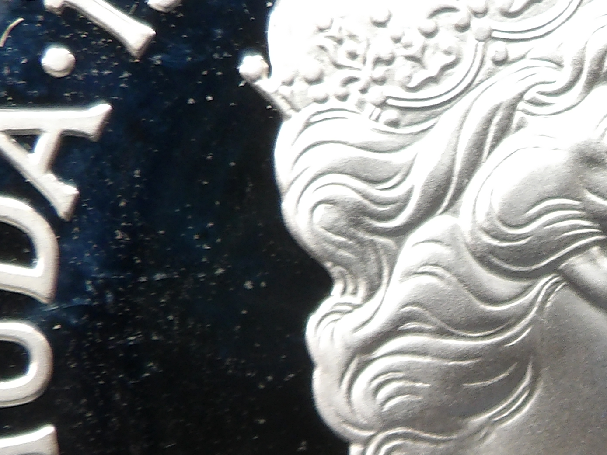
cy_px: 319
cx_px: 684
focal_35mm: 127
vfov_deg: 11.7
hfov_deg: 15.1
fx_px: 2227
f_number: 4.5
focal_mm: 6.2
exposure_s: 1/30
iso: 129
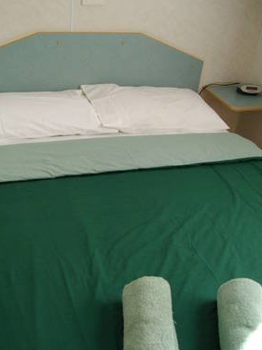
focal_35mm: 41
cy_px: 211
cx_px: 98
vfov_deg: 45.5
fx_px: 414
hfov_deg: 34.9
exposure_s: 1/125
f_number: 2.9
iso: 200
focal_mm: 5.7
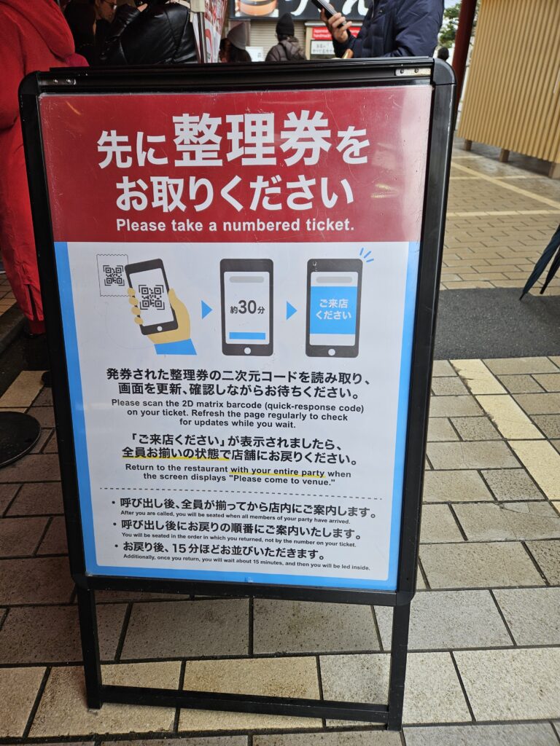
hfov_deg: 58.9
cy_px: 373
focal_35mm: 23
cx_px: 280
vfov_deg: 73.9
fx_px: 496
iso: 25
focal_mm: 5.4
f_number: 1.8
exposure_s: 1/186
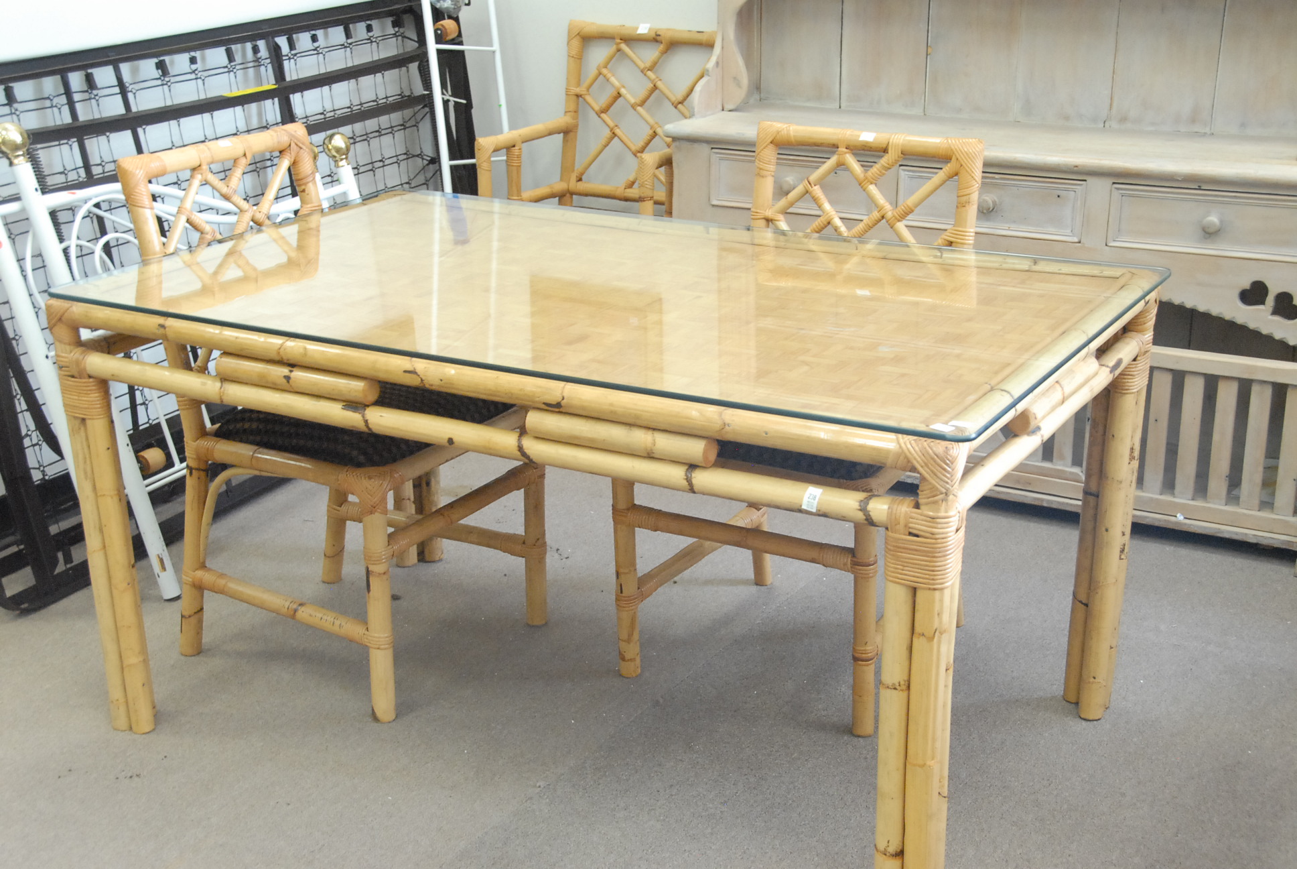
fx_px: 1840
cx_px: 648
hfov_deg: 38.8
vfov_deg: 26.6
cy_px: 434
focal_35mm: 51
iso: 1600
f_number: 5.6
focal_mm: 34
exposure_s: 1/40
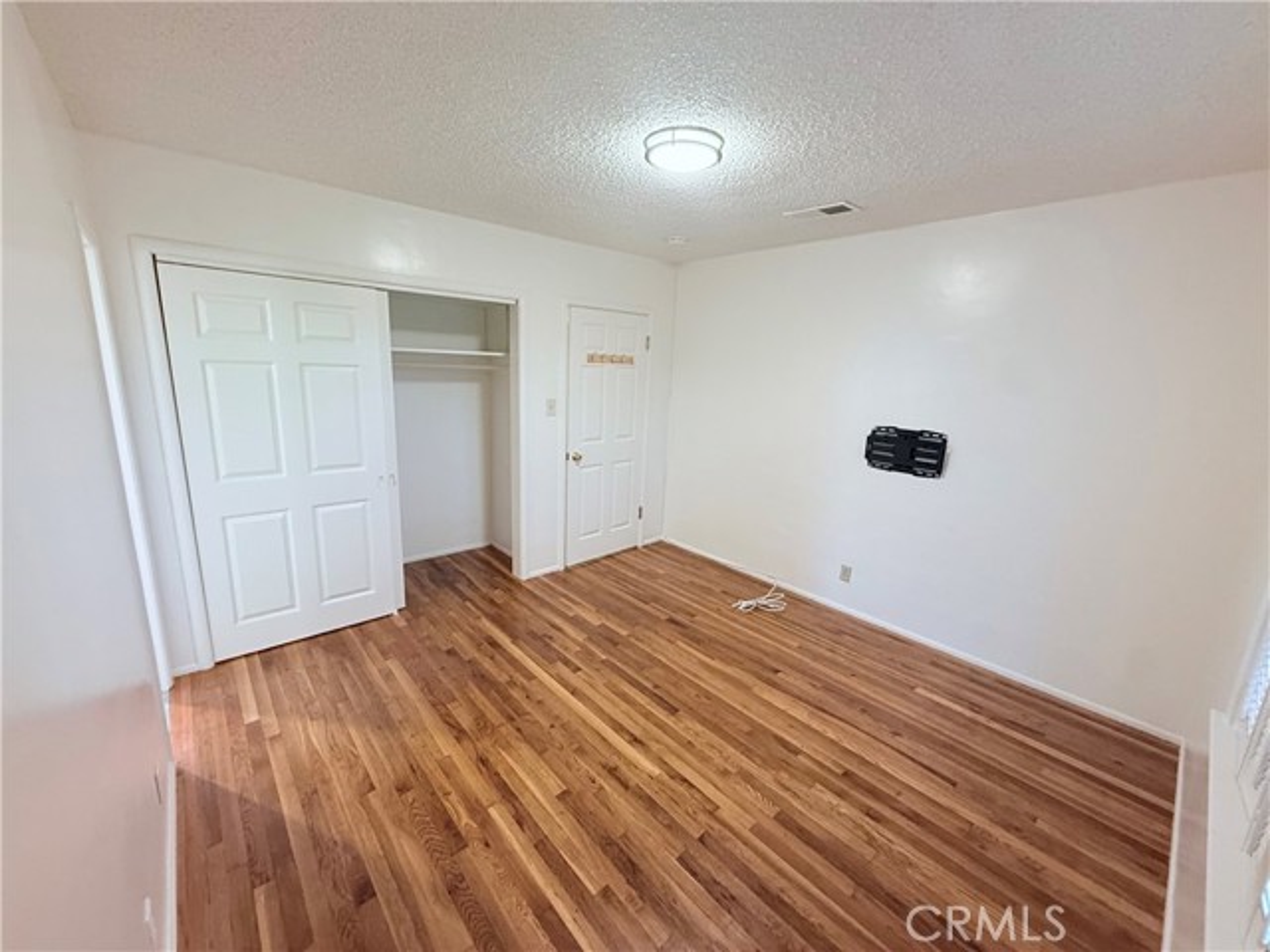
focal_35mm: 14
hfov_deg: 102.1
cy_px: 476
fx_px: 514
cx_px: 635
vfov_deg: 85.7
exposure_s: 1/60
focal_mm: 2.22
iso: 320
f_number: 2.2
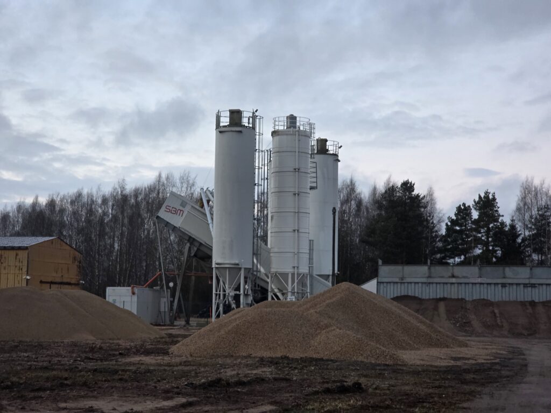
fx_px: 1098
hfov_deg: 28.2
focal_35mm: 69
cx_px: 276
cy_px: 206
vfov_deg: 21.3
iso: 320
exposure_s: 1/100
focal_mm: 7.9
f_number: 2.4
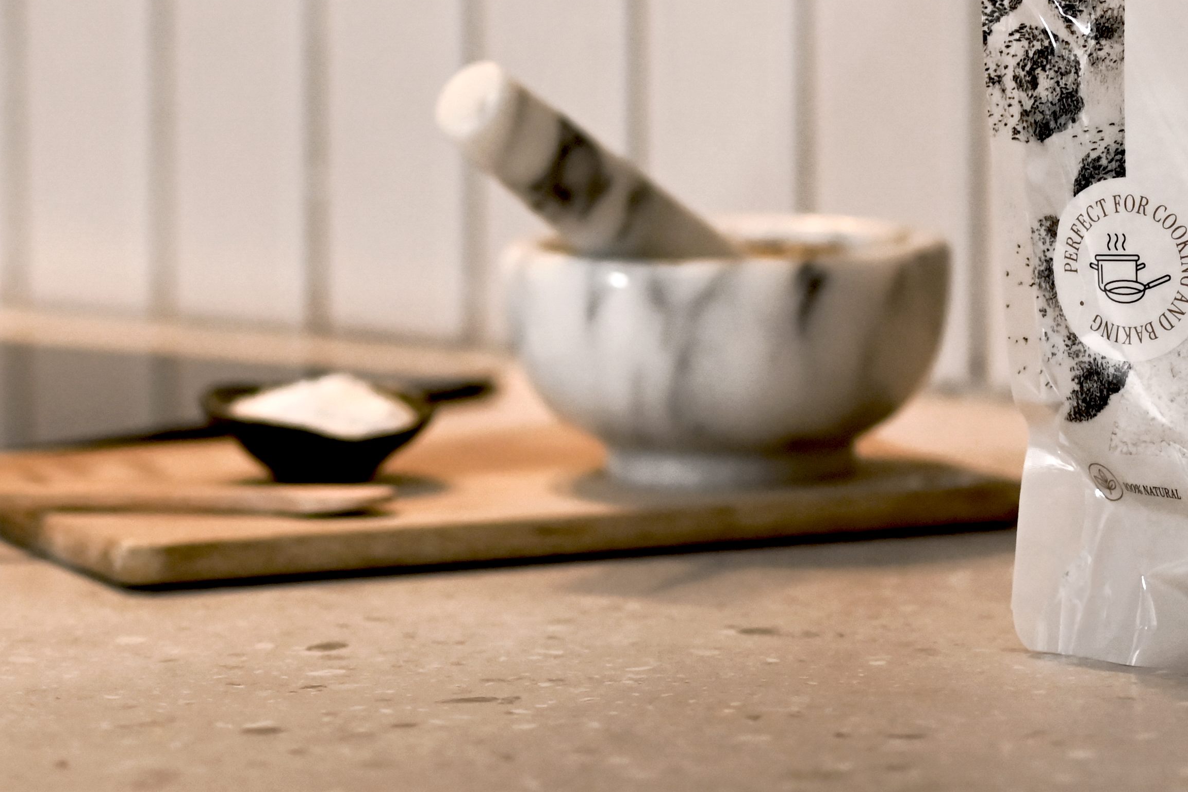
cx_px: 1402
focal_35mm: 222
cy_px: 80
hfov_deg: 9.2
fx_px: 7325
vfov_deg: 6.2
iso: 1250
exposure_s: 1/160
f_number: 2.5
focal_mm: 85
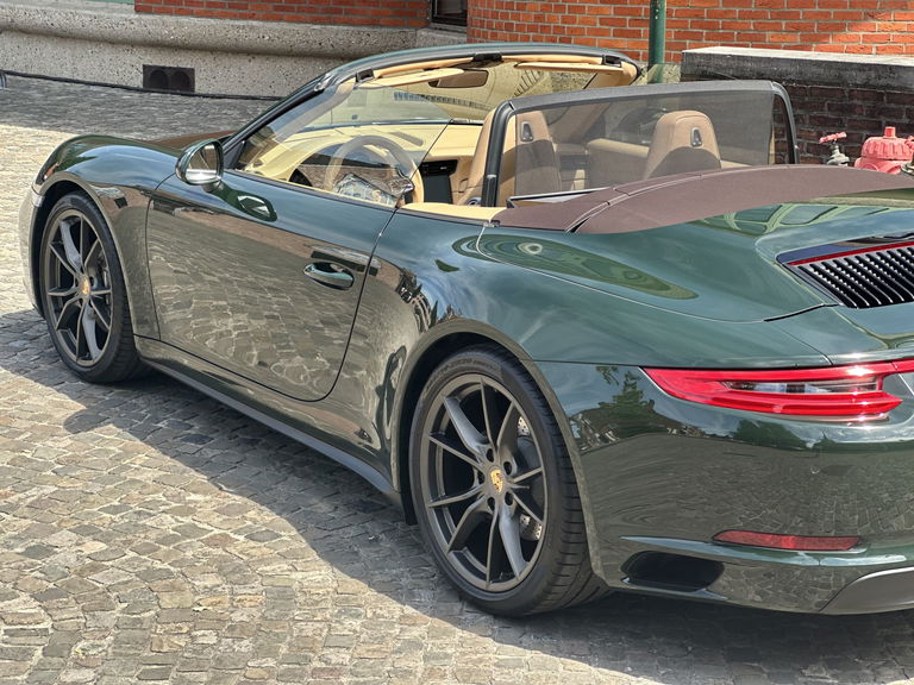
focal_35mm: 77
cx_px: 457
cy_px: 342
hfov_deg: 25.3
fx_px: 2033
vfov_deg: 19.1
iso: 25
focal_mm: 9
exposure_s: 1/121
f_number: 2.8
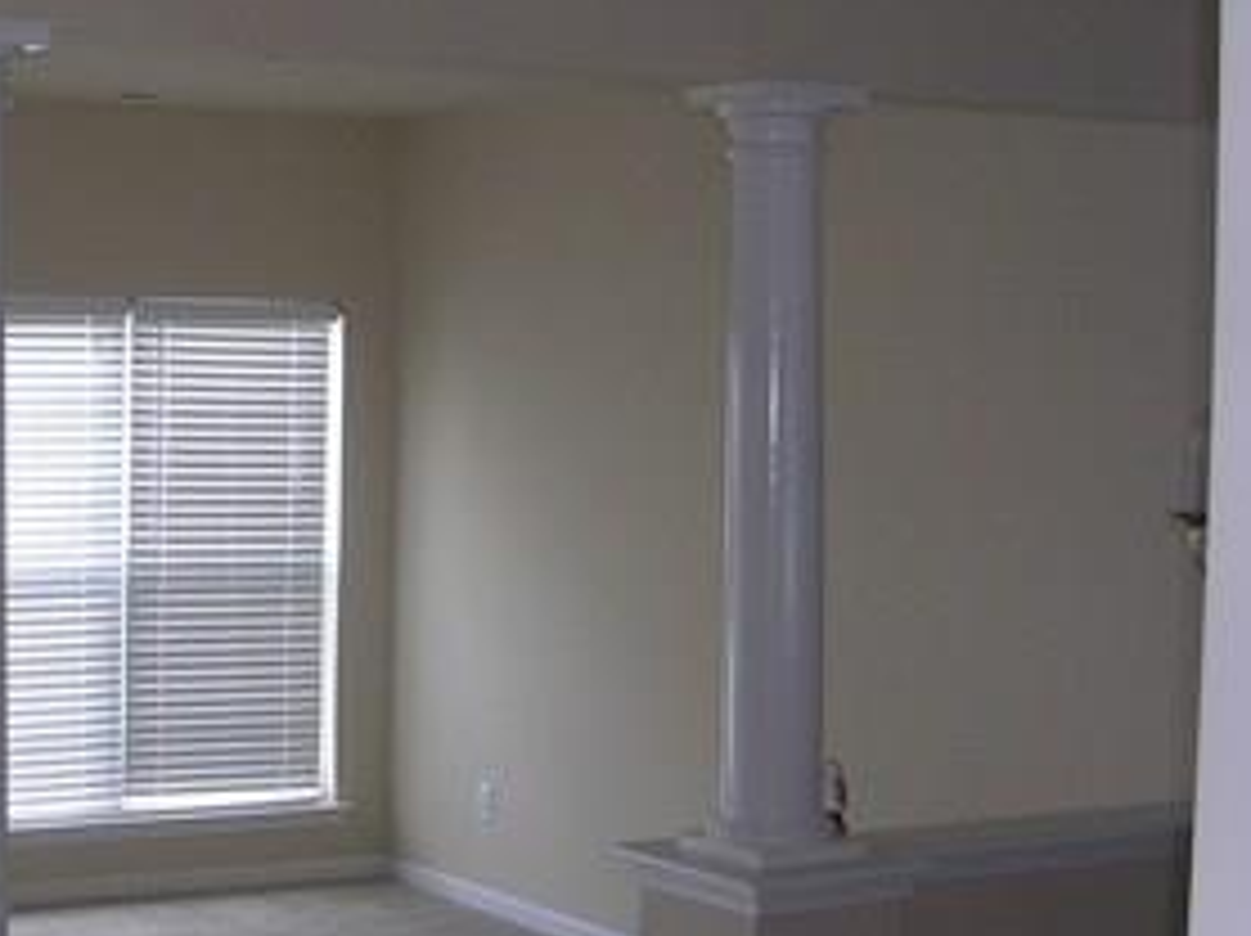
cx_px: 194
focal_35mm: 70
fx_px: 2528
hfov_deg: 27.1
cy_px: 477
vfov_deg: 21.0
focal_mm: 5.8
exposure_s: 1/30
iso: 50
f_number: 2.8
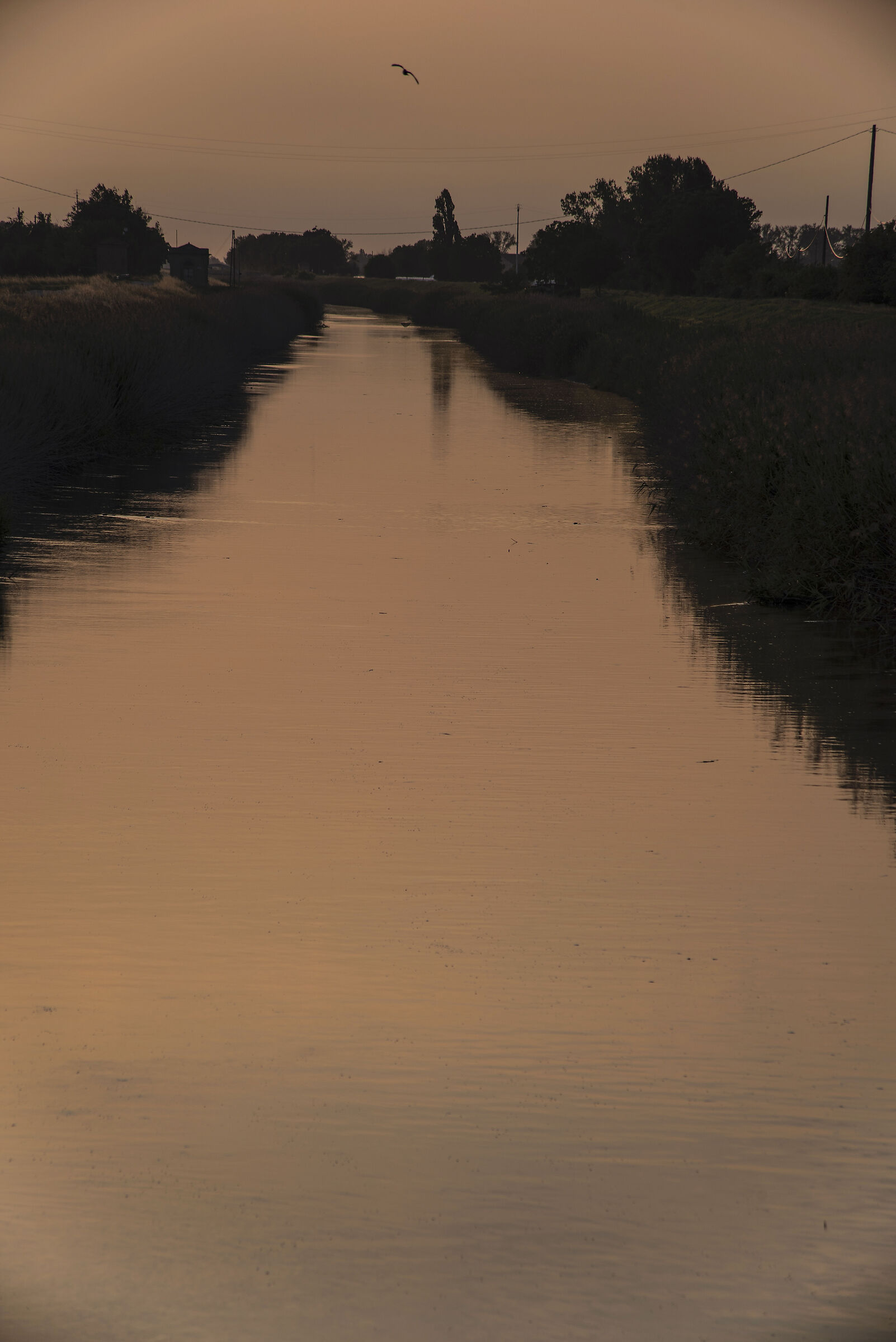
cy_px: 671
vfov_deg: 8.9
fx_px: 8579
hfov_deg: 6.0
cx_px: 448
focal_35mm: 230
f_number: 11
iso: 100
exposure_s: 1/250
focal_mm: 230
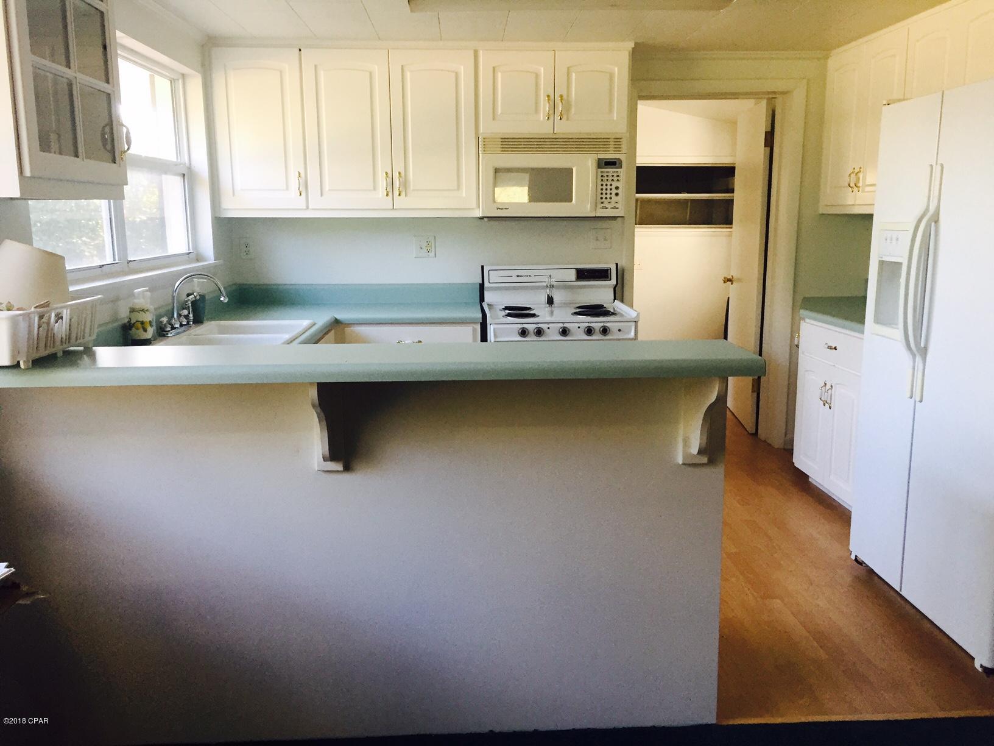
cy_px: 373
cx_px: 497
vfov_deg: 48.2
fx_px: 833
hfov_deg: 61.7
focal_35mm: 29
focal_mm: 4.15
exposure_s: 1/30
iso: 50
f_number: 2.2
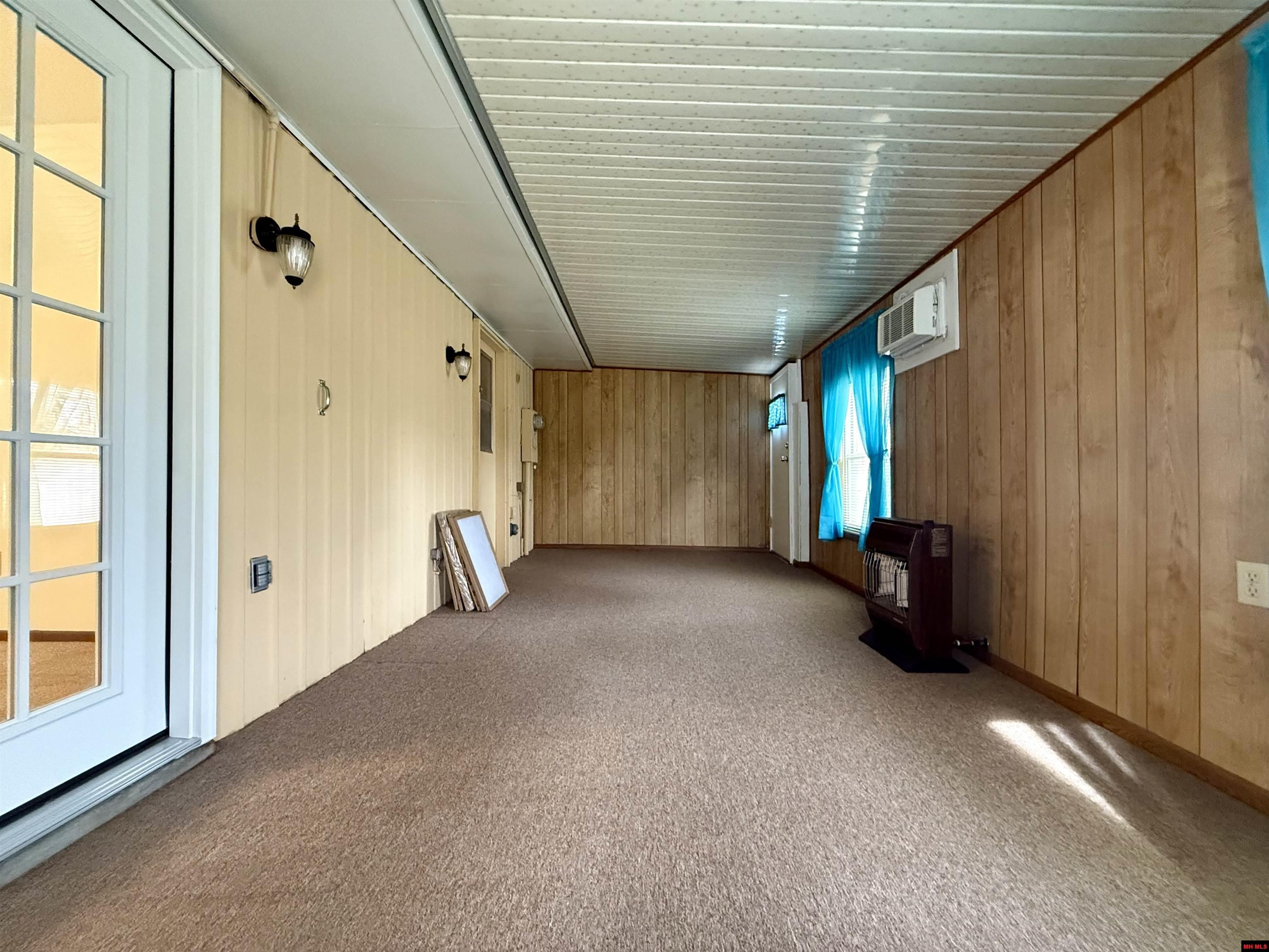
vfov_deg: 85.7
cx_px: 634
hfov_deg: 102.1
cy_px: 476
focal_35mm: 14
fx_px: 513
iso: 800
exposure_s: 1/60
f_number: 2.2
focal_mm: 2.22
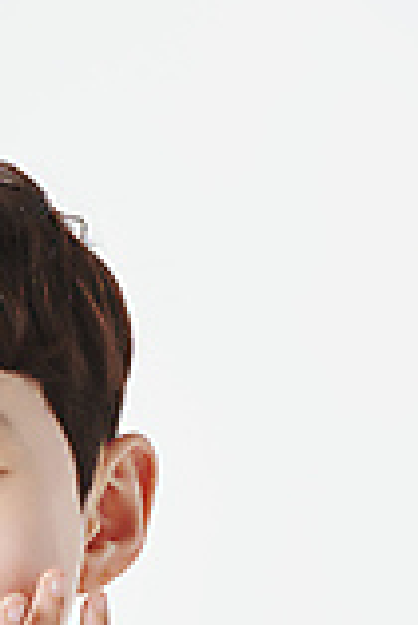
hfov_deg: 2.7
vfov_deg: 4.0
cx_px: -105
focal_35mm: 509
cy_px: 506
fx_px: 8845
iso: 31
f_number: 6.3
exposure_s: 1/125
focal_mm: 200
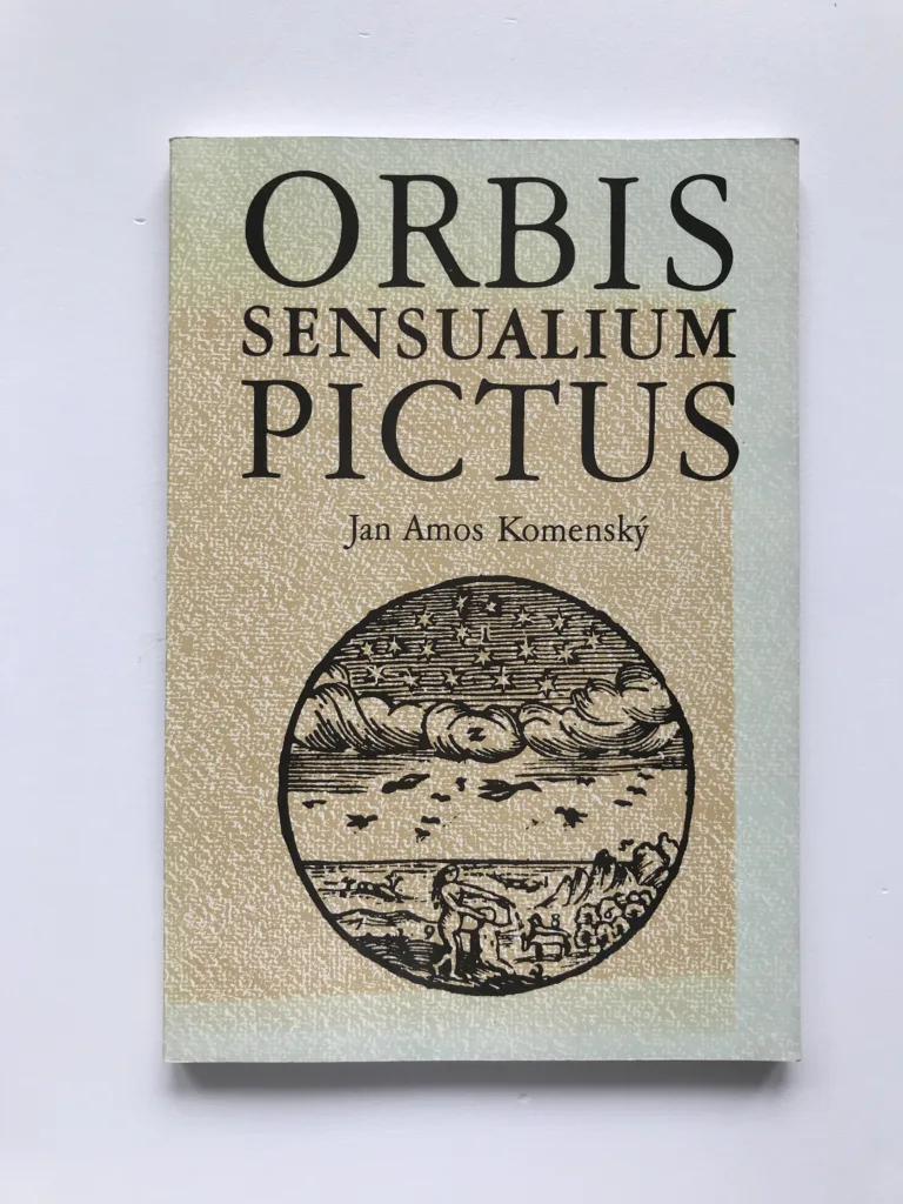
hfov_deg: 49.7
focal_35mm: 28
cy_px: 602
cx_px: 452
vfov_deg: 63.4
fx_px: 974
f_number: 1.8
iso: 20
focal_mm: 3.99
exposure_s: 1/127
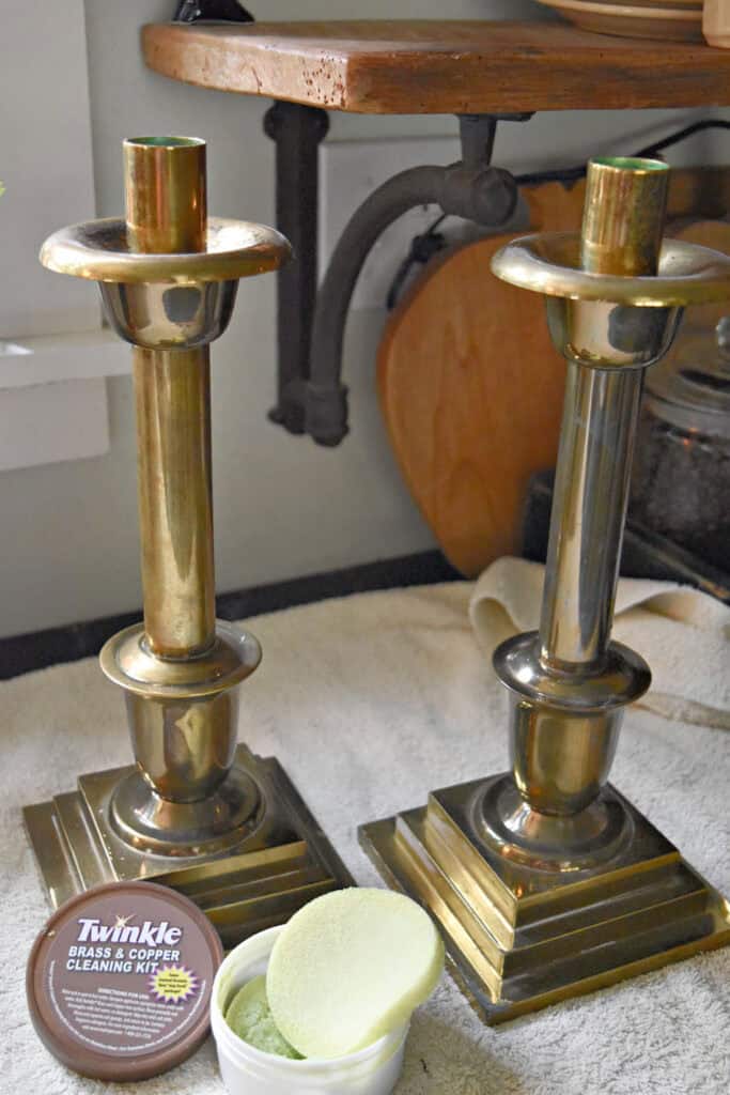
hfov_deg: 33.0
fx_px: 1231
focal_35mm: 40
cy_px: 548
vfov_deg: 47.9
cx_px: 365
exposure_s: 1/60
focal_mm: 27
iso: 3600
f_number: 4
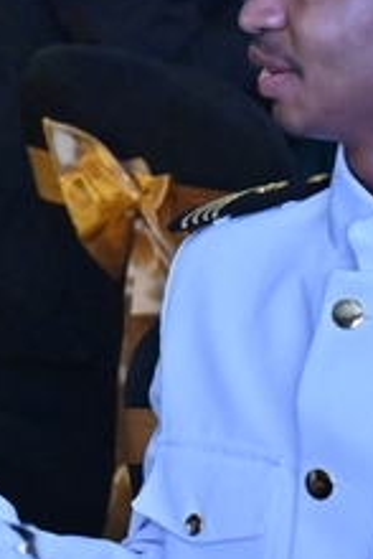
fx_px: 4422
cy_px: -15
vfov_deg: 7.2
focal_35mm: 285
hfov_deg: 4.8
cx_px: -274
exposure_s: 1/160
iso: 5000
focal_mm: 58
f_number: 4
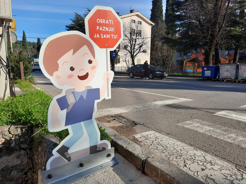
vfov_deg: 54.9
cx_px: 123
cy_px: 92
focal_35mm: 25
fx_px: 178
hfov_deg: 69.4
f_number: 2
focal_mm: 4.6
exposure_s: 1/1193
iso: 32
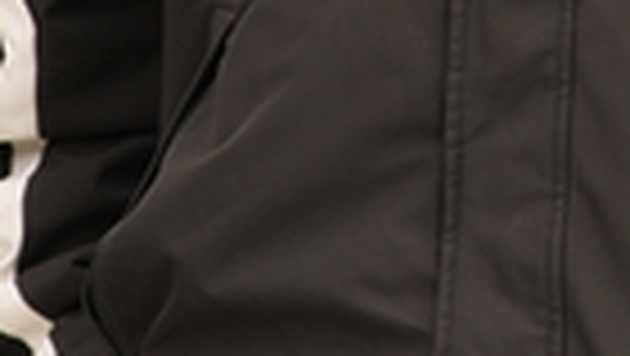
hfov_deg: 1.6
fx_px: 22469
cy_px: -757
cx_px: 976
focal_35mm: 1344
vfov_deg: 0.9
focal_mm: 200
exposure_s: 1/250
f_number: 2.8
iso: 160
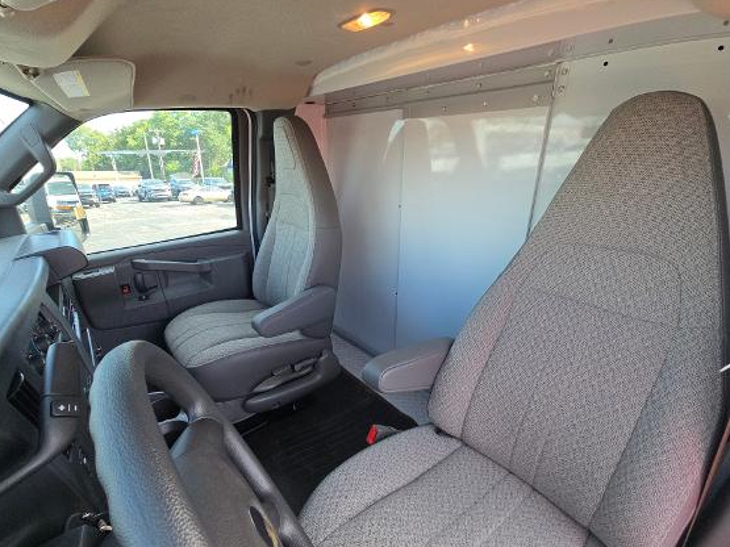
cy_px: 285
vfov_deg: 81.7
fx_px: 316
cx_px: 345
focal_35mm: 15
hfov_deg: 98.1
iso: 50
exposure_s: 1/147
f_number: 2.2
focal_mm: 2.2
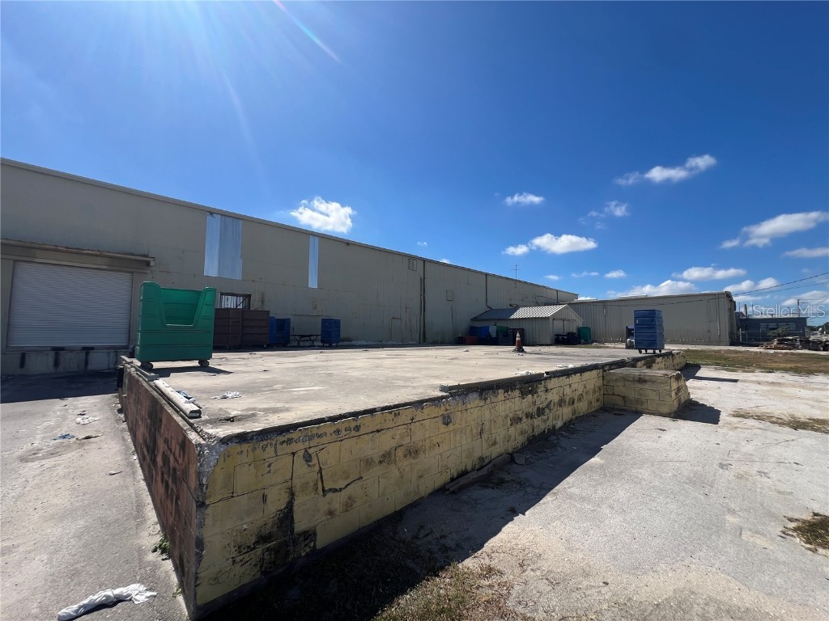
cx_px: 414
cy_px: 310
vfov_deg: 89.9
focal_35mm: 13
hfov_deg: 106.2
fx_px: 311
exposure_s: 1/2222
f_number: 1.8
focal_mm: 1.57
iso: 32
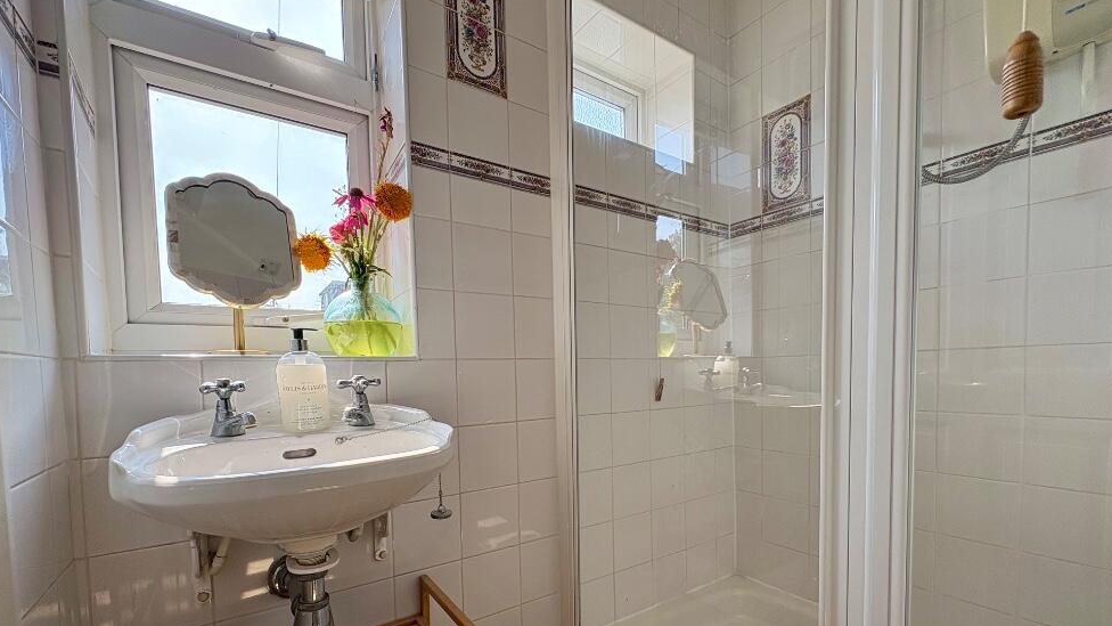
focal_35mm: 16
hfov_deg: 99.4
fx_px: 472
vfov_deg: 66.0
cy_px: 393
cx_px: 550
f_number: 2.2
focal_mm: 2.22
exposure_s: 1/248
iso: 64
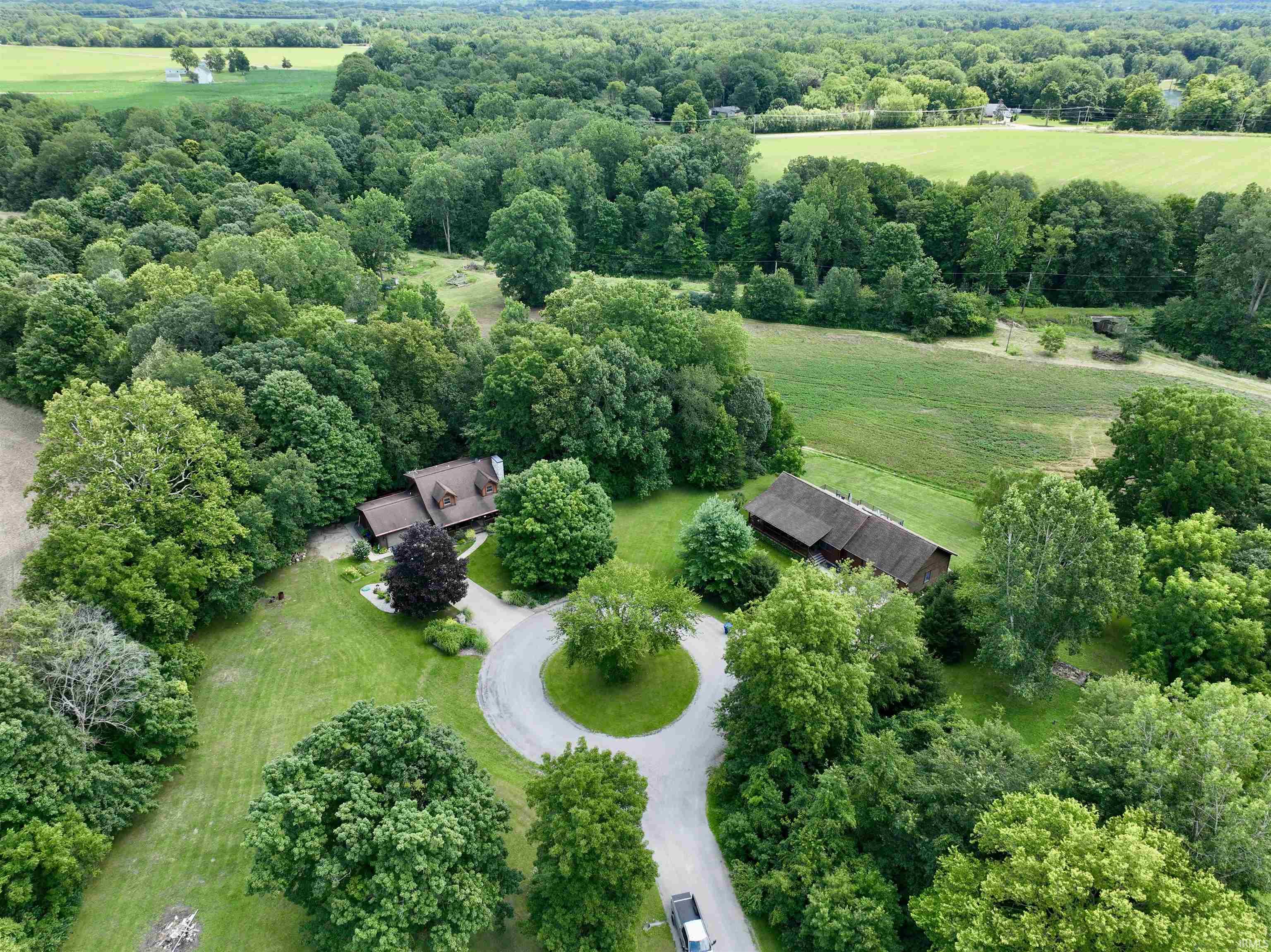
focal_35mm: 24
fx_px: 881
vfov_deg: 56.8
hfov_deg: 71.6
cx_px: 636
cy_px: 476
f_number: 2.8
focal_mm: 12.29
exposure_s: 1/1000
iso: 200
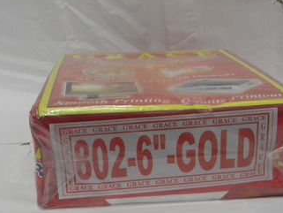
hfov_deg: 34.3
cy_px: 156
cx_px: 145
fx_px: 458
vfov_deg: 25.8
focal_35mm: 56
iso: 400
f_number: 3.7
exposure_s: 1/27.8
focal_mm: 6.4
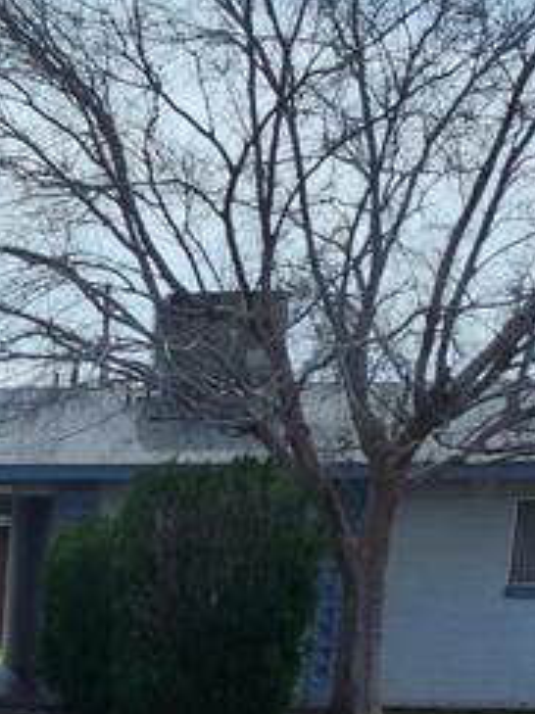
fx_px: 1877
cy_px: 914
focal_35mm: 91
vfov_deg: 19.9
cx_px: -506
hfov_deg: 13.9
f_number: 1.8
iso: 12
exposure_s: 1/1809
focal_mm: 6.4
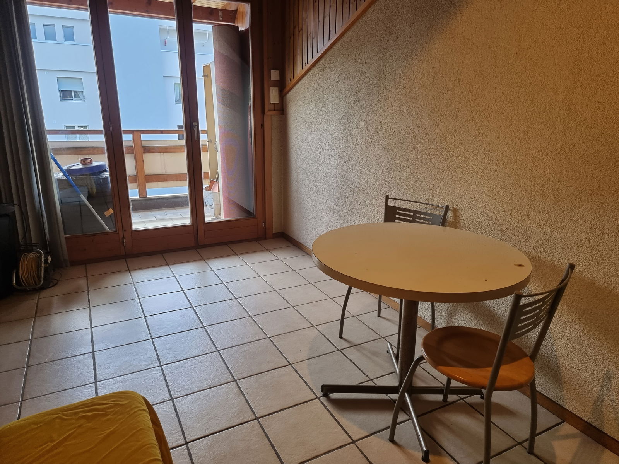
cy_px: 232
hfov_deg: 71.6
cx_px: 310
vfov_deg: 56.8
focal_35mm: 24
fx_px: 429
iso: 50
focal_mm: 6.7
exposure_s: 1/120
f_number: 1.8
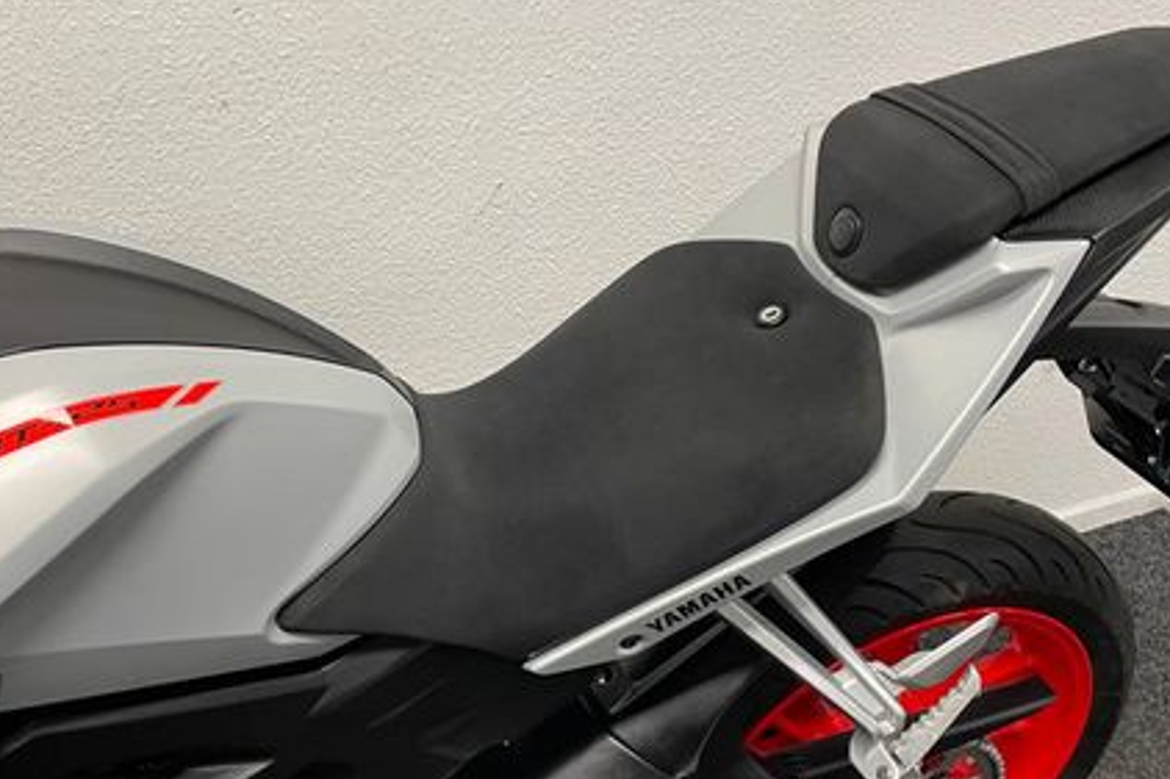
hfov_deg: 47.3
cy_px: 430
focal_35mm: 41
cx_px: 499
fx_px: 1332
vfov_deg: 32.6
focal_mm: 4.2
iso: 80
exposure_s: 1/50
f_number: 1.6
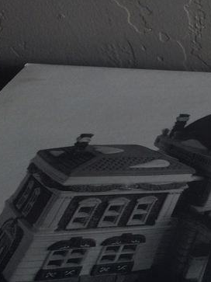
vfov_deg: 26.6
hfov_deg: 19.1
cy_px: 223
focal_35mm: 72
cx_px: 265
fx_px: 586
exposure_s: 1/488
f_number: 2.2
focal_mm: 4.15
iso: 32
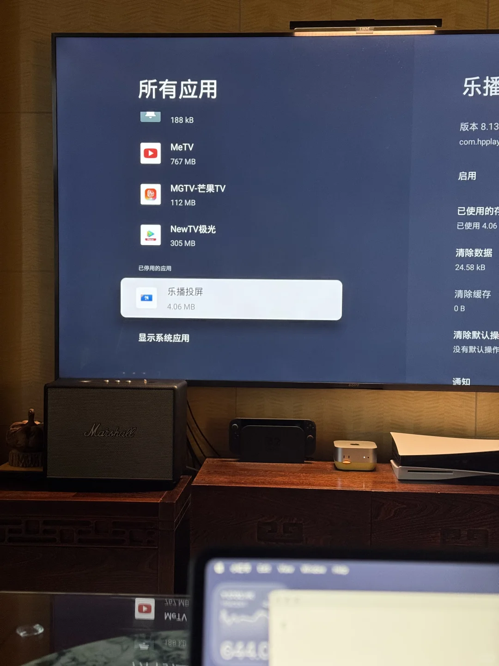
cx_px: 250
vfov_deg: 39.7
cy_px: 333
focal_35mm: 48
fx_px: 923
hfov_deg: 30.3
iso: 400
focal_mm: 6.76
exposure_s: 1/40
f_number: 1.78
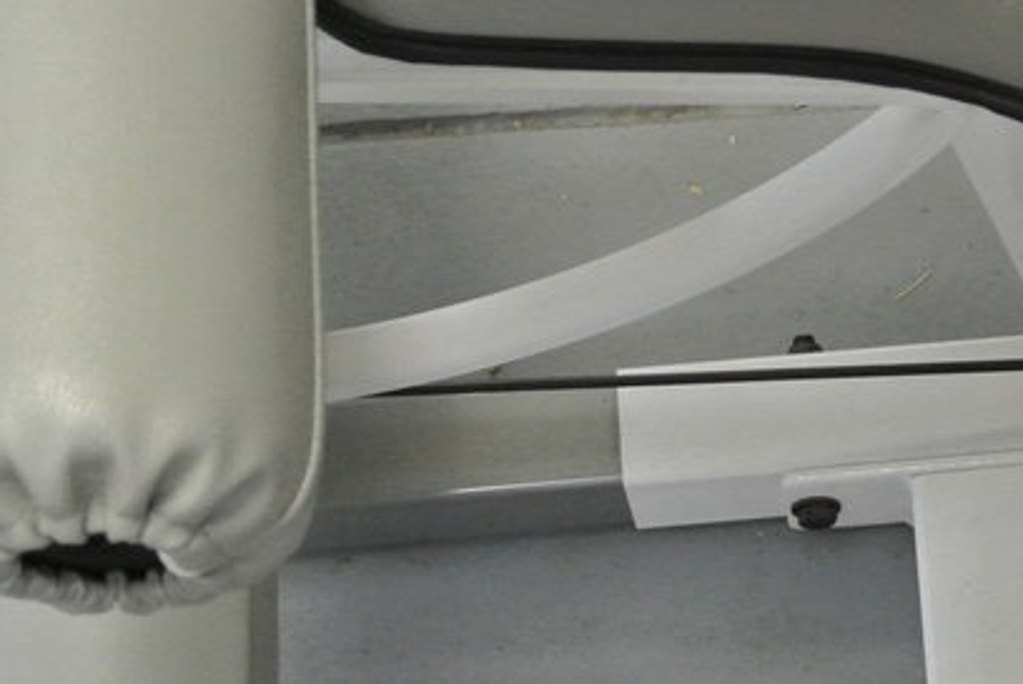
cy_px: 613
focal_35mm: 125
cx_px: 1046
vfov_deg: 10.9
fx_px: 3556
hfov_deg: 16.0
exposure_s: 1/30
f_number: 4.8
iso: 1600
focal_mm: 18.9
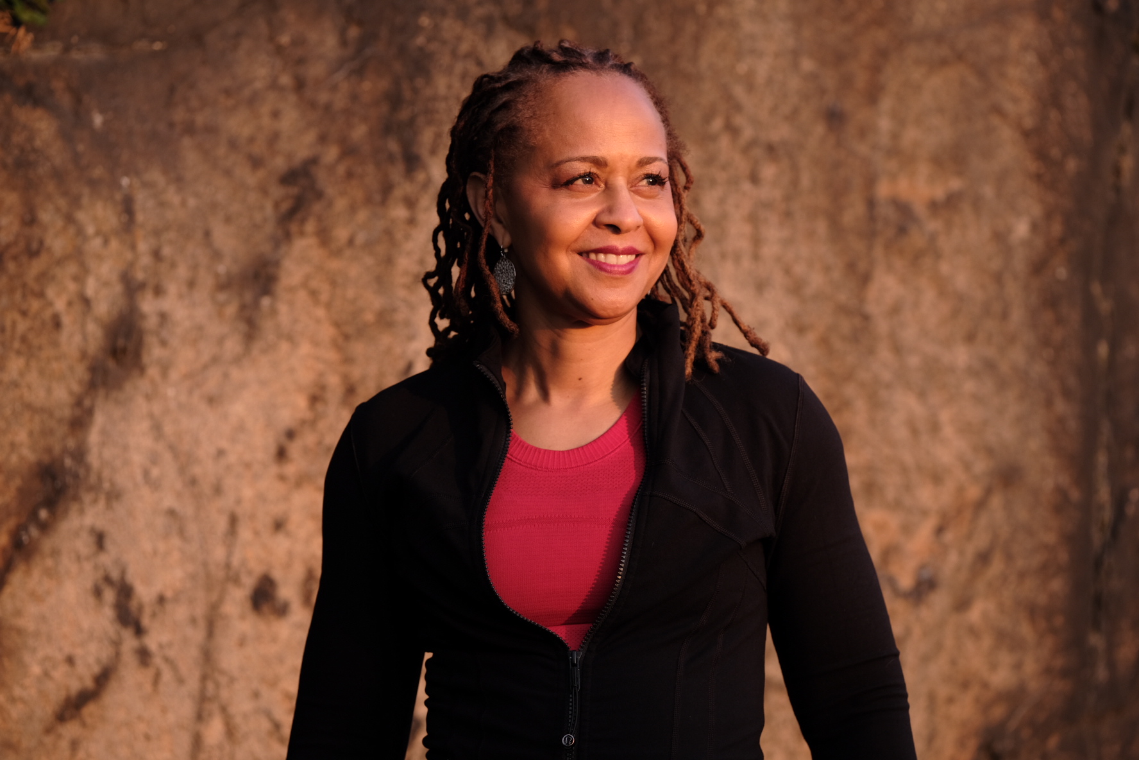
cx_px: 570
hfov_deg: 10.2
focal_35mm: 202
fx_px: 6391
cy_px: 380
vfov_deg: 6.8
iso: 200
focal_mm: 134.4
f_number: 4
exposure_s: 1/125
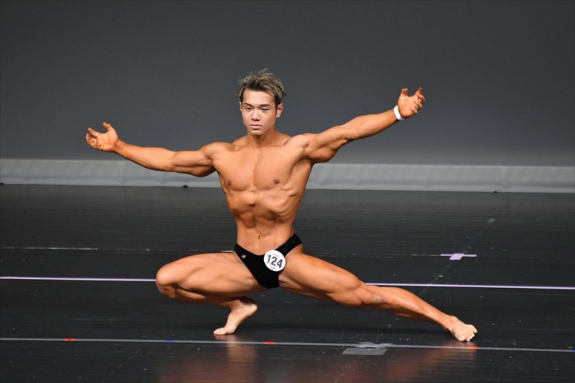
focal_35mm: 450
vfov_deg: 3.1
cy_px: 192
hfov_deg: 4.6
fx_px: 7184
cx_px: 288
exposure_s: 1/400
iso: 4000
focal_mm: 300
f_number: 5.6
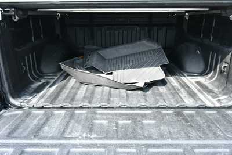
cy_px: 78
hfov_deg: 61.9
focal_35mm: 30
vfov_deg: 43.6
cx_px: 116
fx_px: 193
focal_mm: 20
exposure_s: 1/250
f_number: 5.6
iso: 500
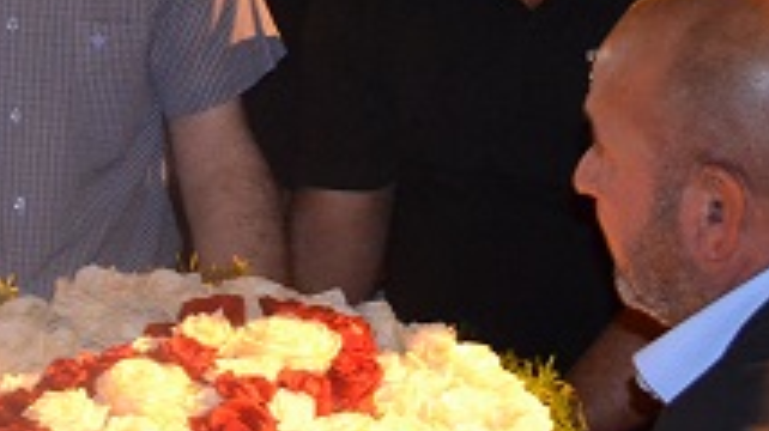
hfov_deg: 17.3
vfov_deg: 9.8
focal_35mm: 122
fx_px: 2486
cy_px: -20
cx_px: 40
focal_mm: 24
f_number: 4
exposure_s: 1/8
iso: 3200
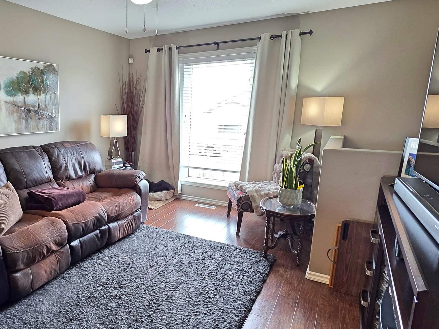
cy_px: 175
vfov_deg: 56.8
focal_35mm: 24
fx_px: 304
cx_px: 114
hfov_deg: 67.4
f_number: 1.9
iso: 200
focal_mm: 2.2
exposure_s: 1/60
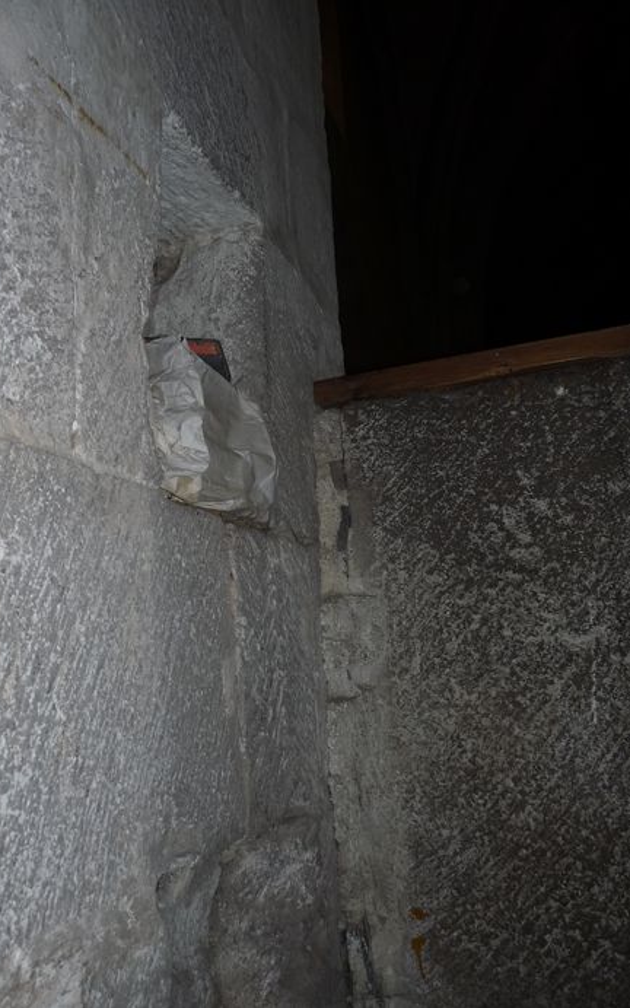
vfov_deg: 64.6
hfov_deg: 43.0
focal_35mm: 29
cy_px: 499
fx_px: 797
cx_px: 253
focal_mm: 4.8
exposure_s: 1/125
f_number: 2.8
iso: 100
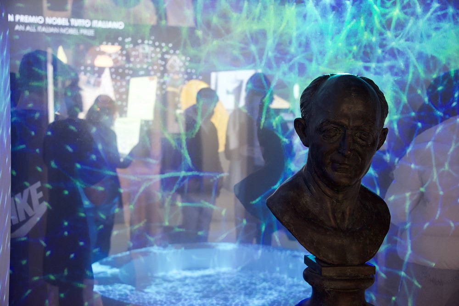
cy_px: 153
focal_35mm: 50
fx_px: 638
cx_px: 230
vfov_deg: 27.0
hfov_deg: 39.6
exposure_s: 1/10
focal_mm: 50
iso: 2500
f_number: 4.5
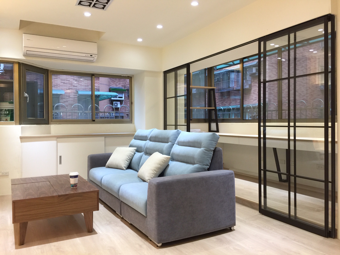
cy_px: 128
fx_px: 285
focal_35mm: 29
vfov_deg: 48.2
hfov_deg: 61.7
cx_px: 170
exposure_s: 1/30
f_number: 2.2
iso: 40
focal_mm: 4.15
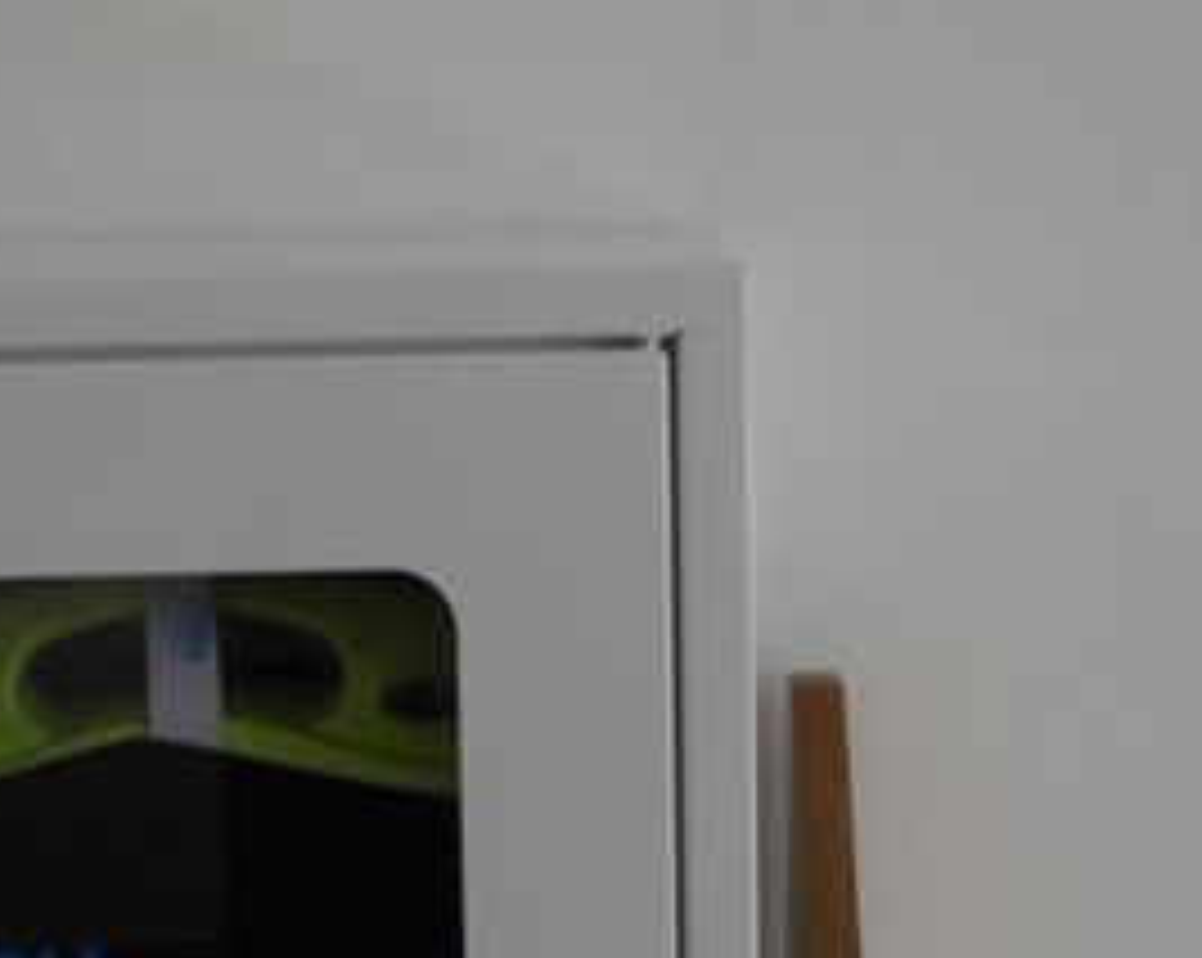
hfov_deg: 16.9
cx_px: 630
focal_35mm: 114
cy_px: 625
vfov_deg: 13.5
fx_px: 4051
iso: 147
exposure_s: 1/60
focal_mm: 6.72
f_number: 3.1
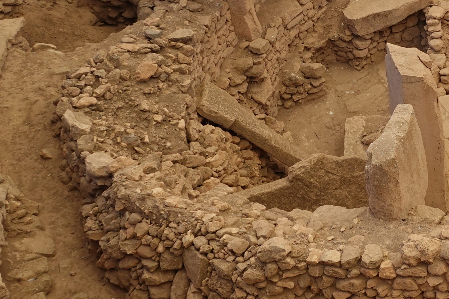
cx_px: 609
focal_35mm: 79
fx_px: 985
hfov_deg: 22.5
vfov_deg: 16.9
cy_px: 6
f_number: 4
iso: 125
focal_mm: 11.4
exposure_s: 1/160
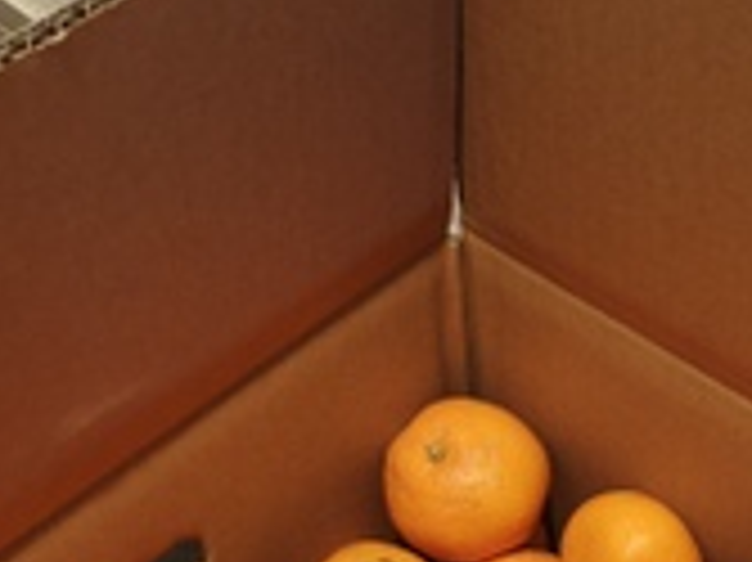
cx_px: 500
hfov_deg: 29.2
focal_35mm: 66
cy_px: 710
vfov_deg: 20.5
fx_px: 1433
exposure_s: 1/80.2
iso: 800
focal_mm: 6.06
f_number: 1.6
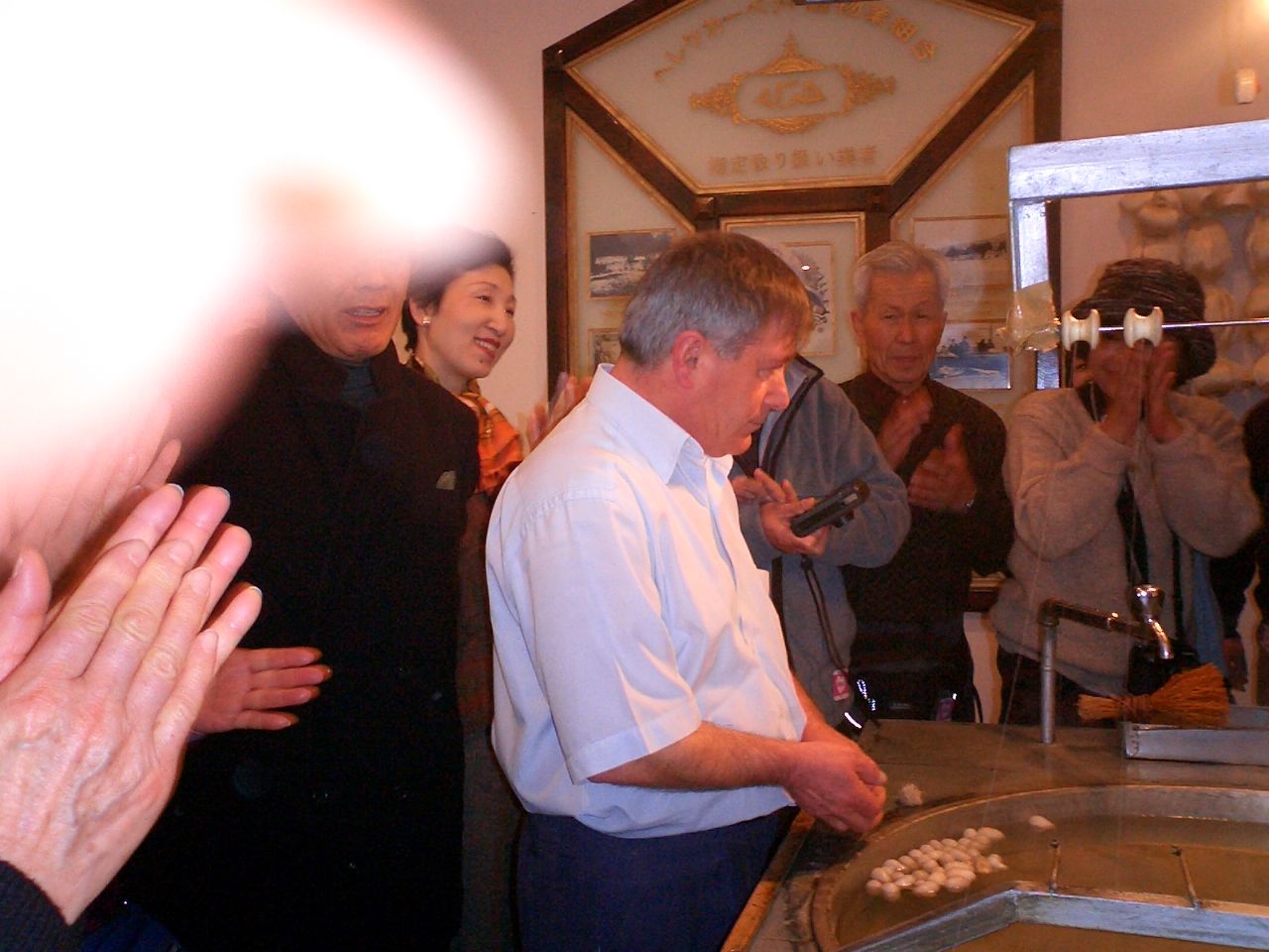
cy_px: 476
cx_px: 634
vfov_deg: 38.7
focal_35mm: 37
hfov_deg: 50.1
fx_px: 1356
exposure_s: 1/40
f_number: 3.5
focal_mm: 5.6
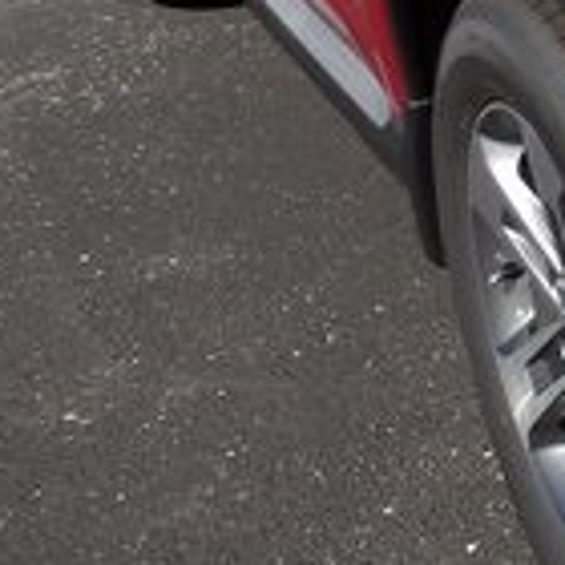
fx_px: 1791
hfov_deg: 14.7
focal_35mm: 97
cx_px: 1138
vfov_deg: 17.4
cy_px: -40
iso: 100
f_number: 5.6
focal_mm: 4.3
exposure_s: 1/281
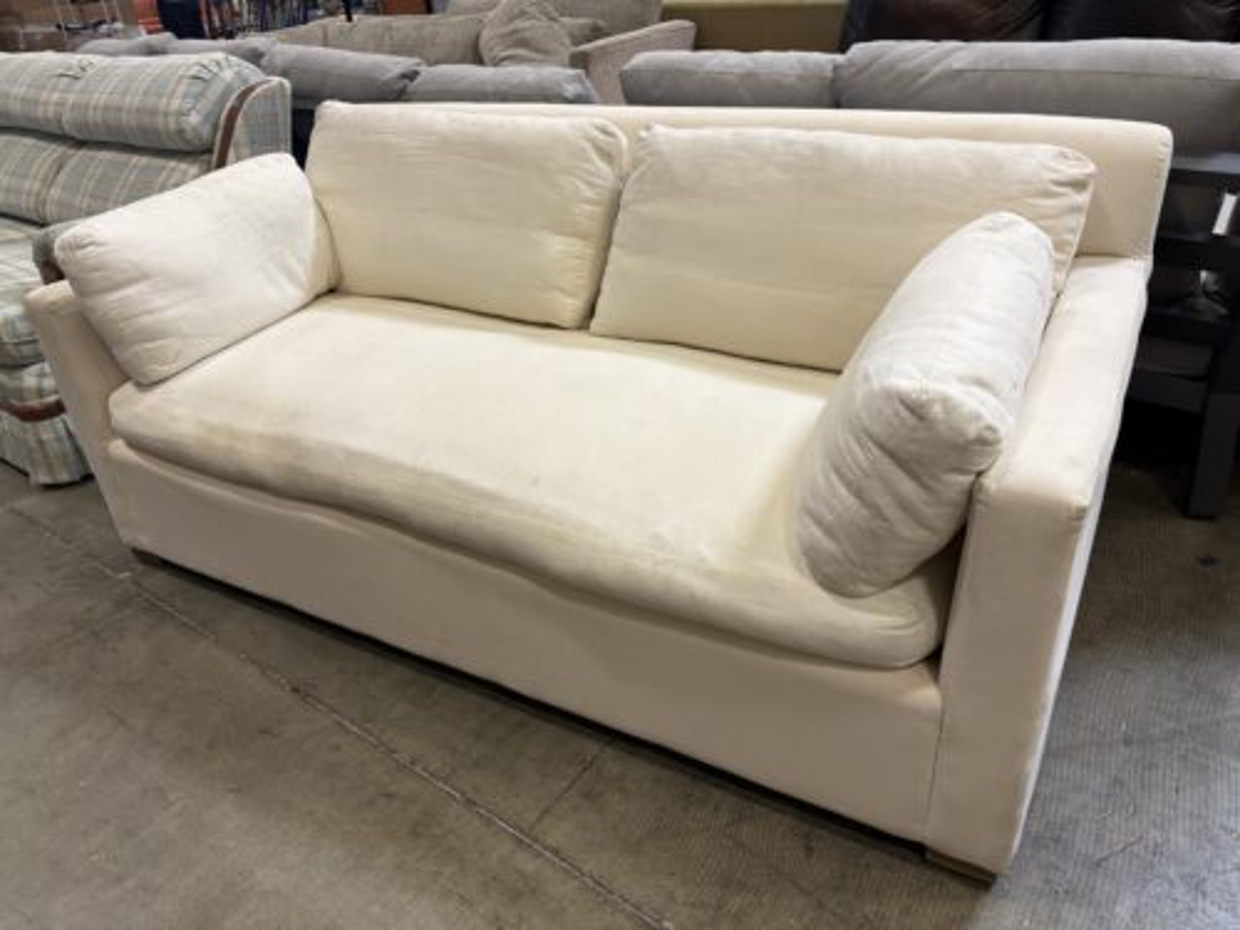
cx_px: 620
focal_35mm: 26
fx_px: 931
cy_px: 465
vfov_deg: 53.1
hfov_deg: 67.3
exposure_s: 1/60
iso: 80
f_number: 1.6
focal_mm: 5.96
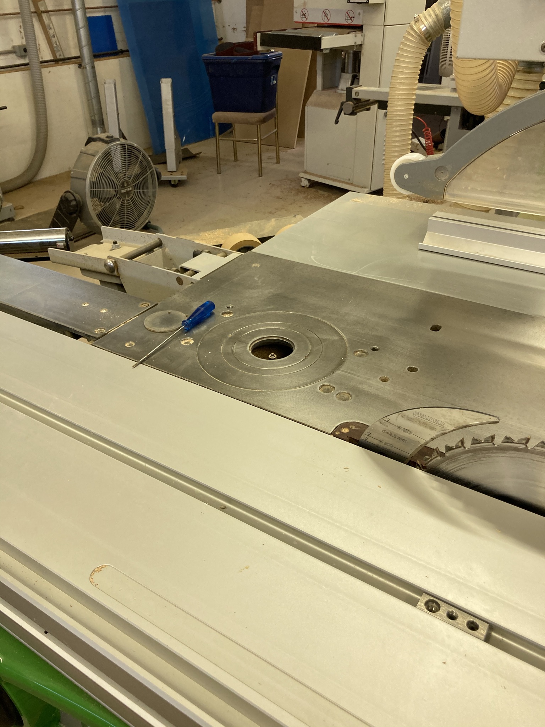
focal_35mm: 28
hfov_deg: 49.7
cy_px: 364
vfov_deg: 63.4
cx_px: 272
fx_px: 588
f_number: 1.8
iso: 80
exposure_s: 1/120
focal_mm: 3.99
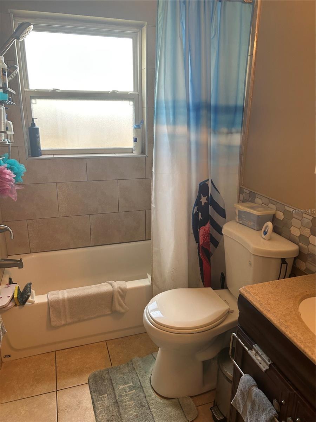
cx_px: 158
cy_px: 211
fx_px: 316
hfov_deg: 53.1
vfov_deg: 67.3
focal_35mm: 26
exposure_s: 1/120
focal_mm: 5.7
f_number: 1.5
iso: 100
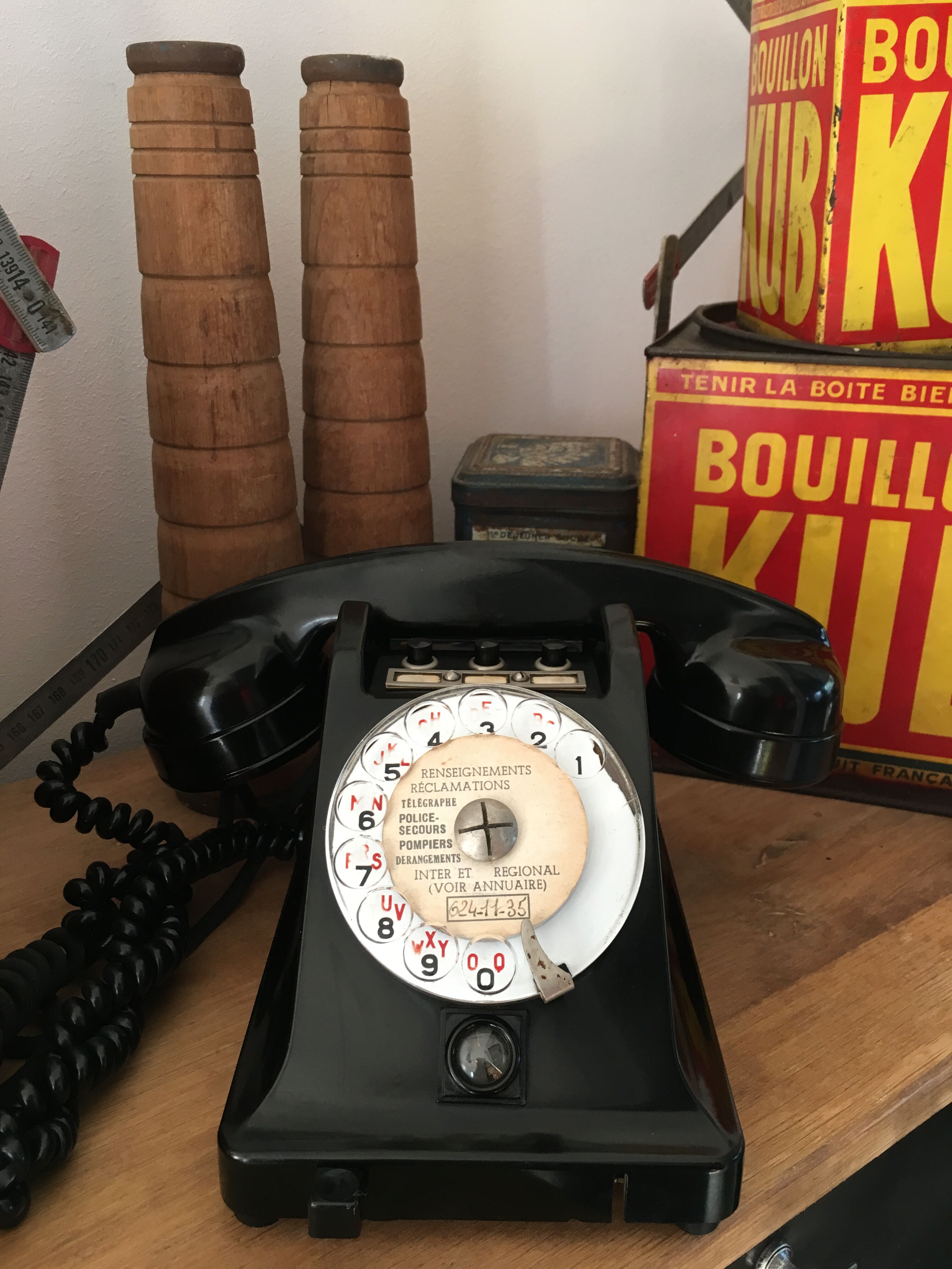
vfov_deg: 61.7
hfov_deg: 48.2
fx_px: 1063
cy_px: 634
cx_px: 476
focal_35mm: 29
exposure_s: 1/33
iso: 100
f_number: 2.2
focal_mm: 4.15
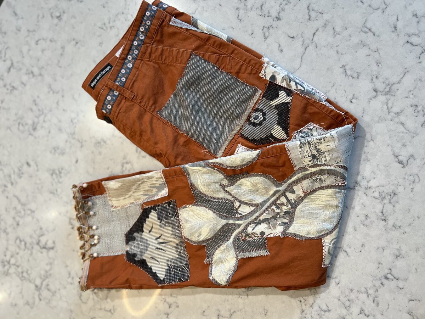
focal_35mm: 26
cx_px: 212
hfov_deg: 67.3
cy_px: 160
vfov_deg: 53.1
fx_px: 319
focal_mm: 5.7
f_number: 1.5
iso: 80
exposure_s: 1/120
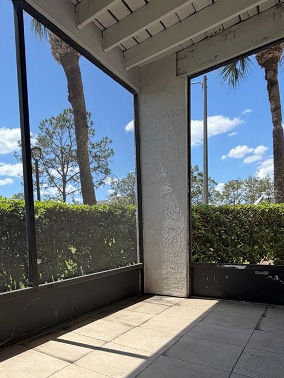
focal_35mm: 25
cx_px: 87
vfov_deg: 67.2
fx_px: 273
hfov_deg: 53.4
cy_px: 257
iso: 32
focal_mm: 2.22
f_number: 2.2
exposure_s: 1/770
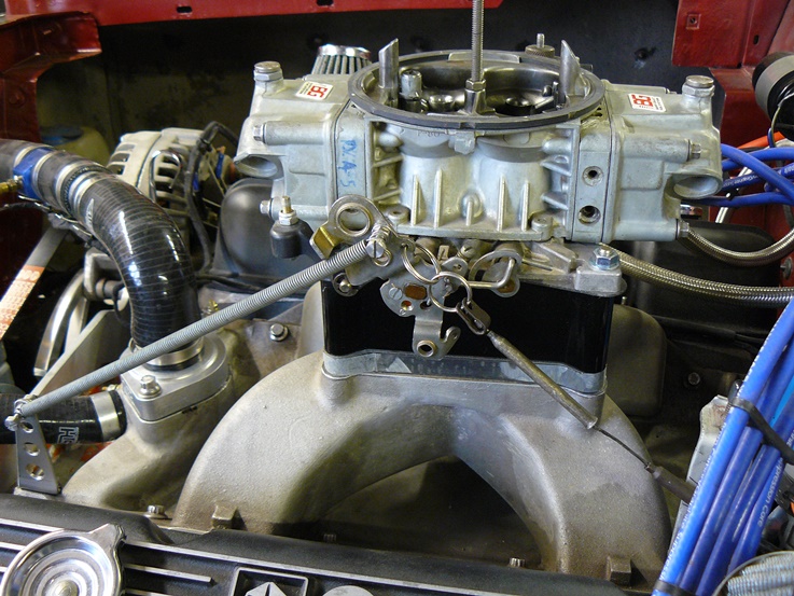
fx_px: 826
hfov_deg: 51.3
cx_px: 397
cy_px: 298
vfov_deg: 39.7
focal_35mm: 36
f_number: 2.8
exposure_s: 1/5
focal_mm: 6
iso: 200
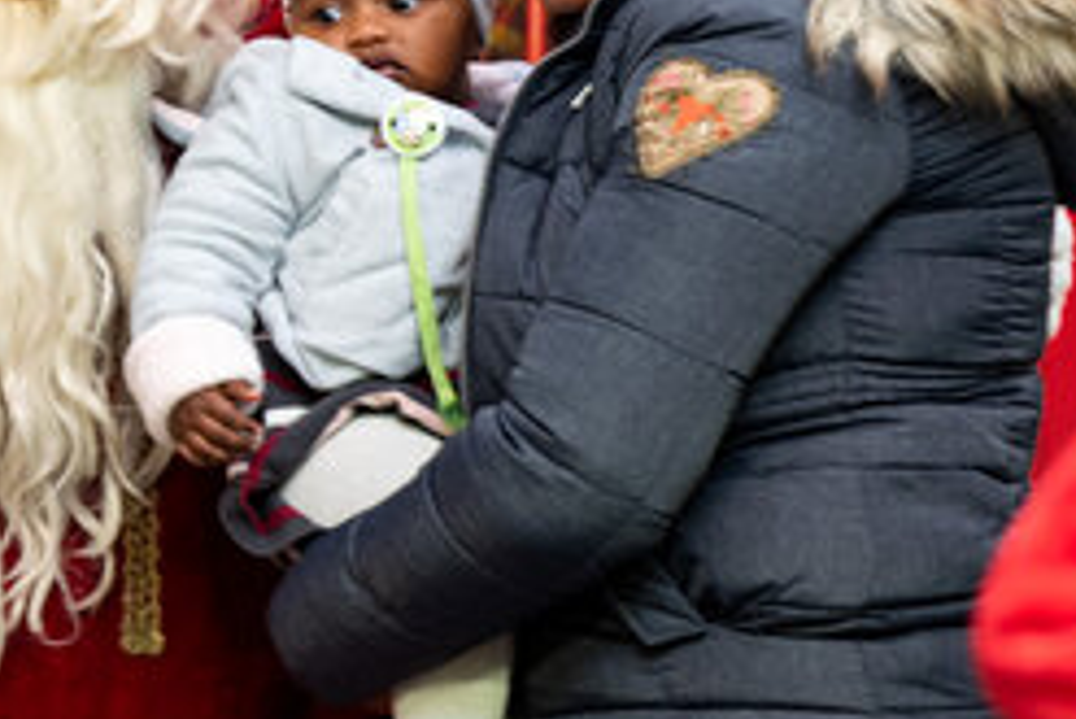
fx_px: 2901
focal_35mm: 97
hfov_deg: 20.8
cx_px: 270
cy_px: 52
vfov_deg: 14.0
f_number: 4
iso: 800
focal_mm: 50
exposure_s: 1/20
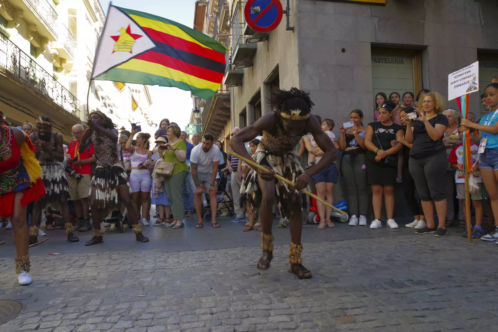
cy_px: 166
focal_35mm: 29
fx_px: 401
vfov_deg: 45.0
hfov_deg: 63.7
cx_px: 249
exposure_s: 1/200
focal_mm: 29
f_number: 7.1
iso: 800
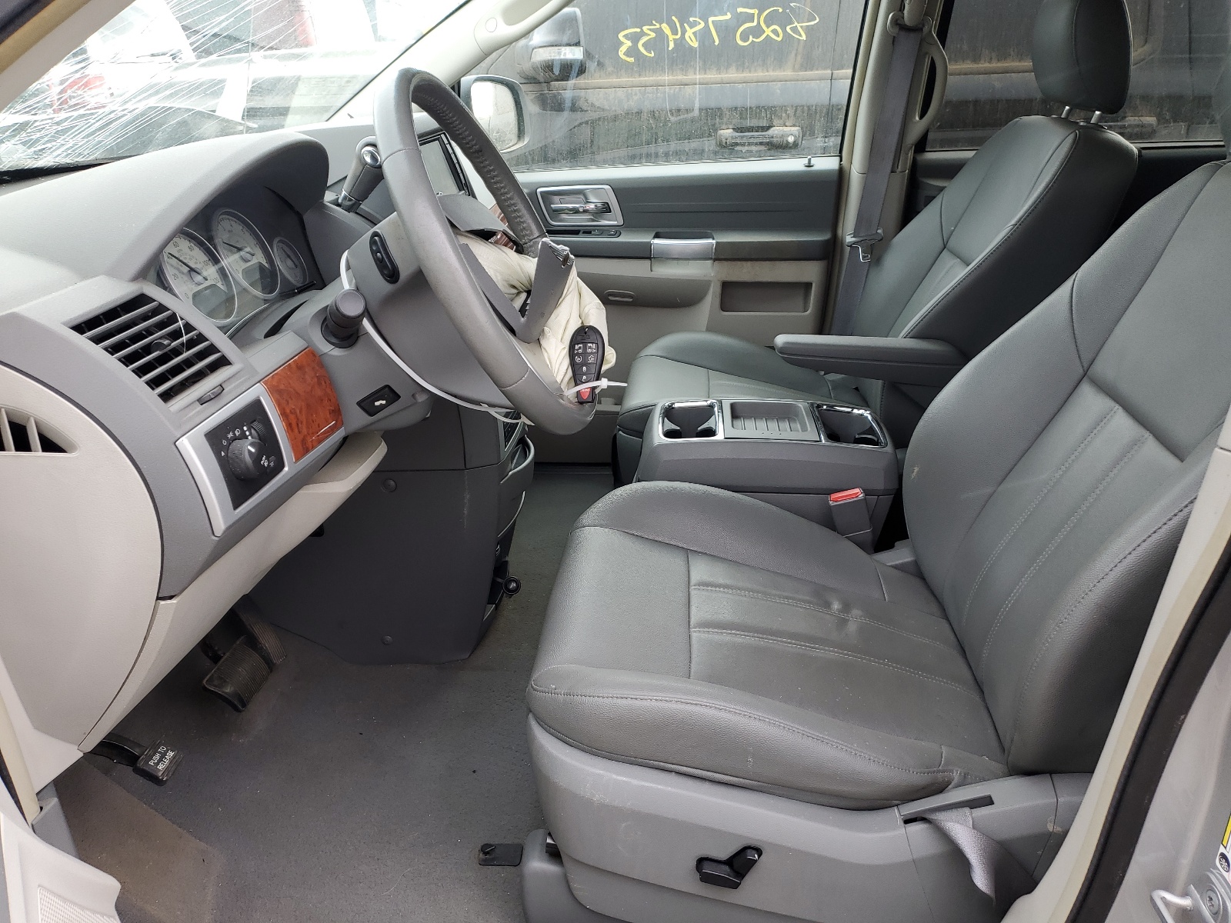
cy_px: 462
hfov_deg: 67.3
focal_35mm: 26
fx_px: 925
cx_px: 616
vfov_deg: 53.1
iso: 50
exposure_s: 1/125
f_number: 1.5
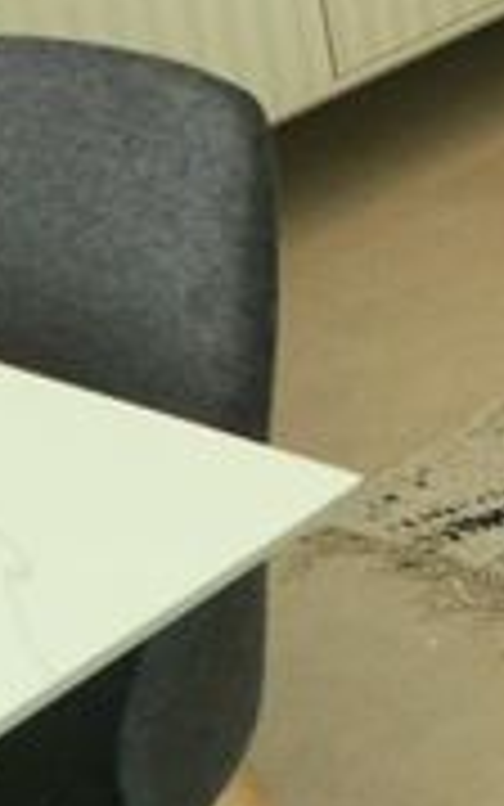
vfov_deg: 19.6
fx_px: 2196
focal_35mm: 100
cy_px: -149
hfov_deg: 9.7
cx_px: 1555
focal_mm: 3.9
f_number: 3.2
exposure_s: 1/60
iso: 100
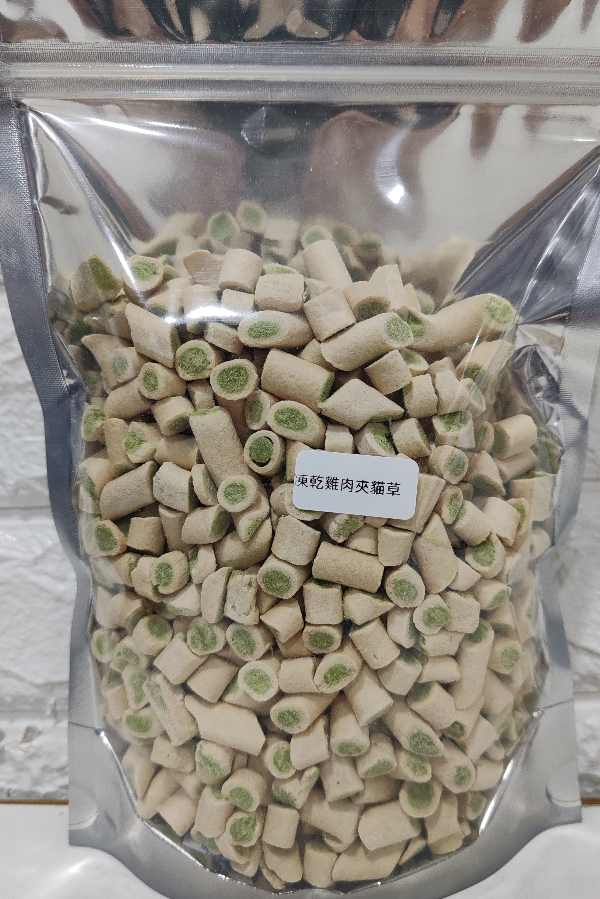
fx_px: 725
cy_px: 449
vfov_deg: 63.7
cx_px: 316
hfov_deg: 45.0
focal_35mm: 29
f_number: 1.9
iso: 800
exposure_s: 1/100
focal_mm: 6.12
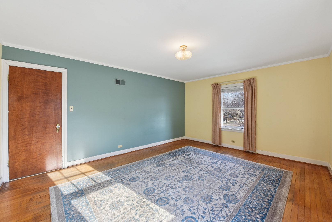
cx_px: 166
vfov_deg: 81.3
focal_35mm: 14
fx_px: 129
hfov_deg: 104.2
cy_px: 111
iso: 400
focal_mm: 14
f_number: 8
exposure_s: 1/60
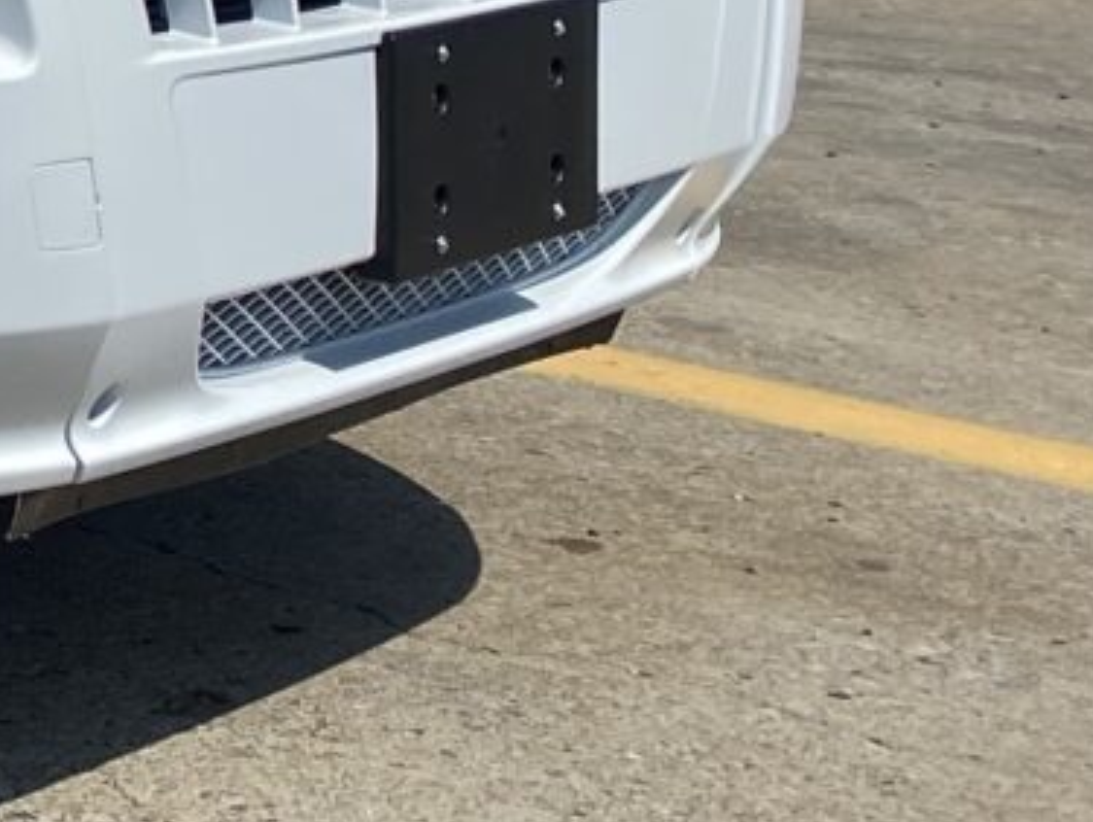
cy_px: -799
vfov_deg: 10.3
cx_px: -1481
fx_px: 4204
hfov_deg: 12.1
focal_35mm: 133
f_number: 1.8
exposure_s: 1/5025
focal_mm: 4.25
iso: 32
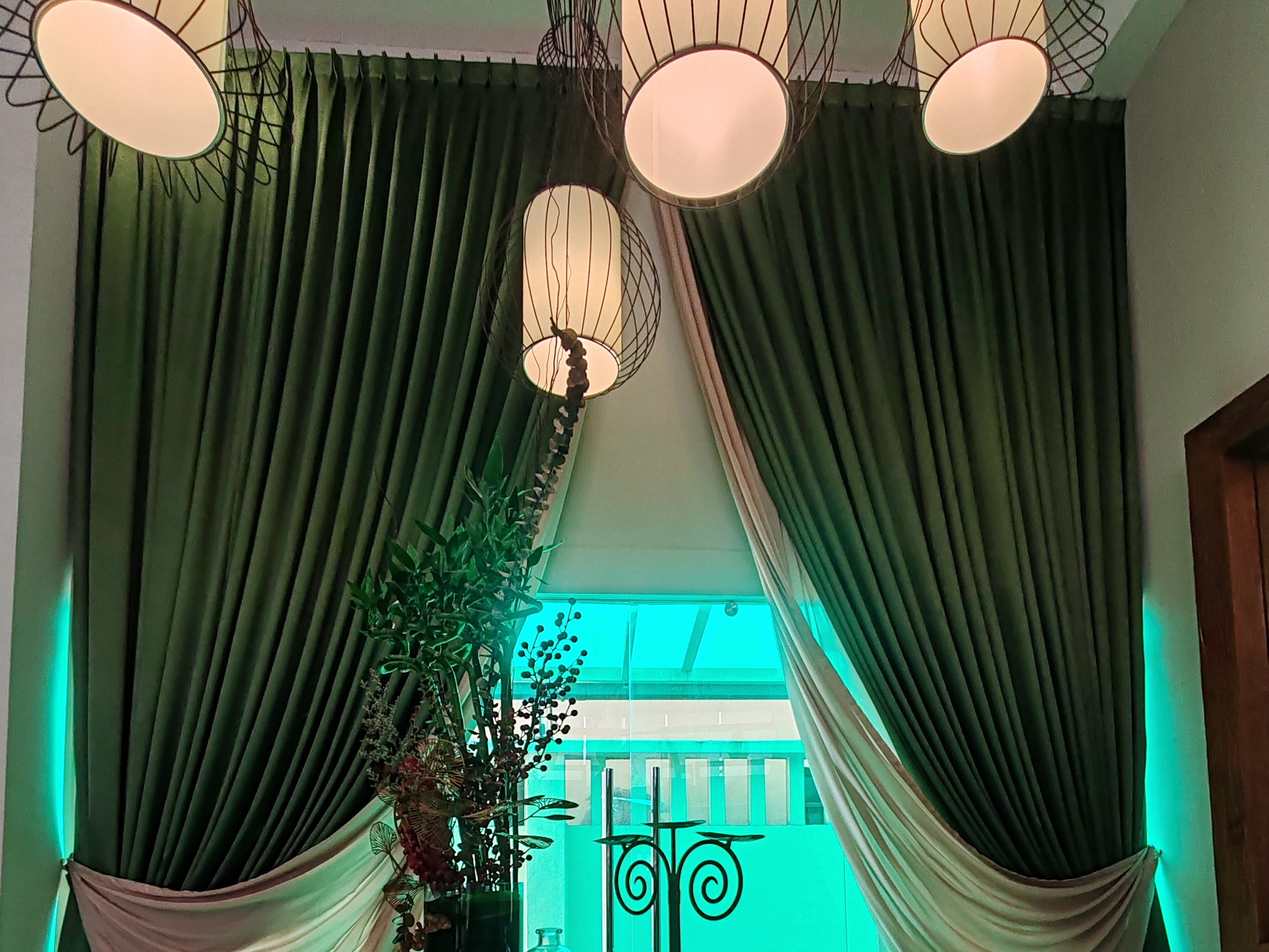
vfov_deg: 54.8
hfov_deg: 76.4
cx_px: 630
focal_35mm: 22
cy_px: 818
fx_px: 807
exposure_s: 1/100
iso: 64
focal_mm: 1.96
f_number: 2.2
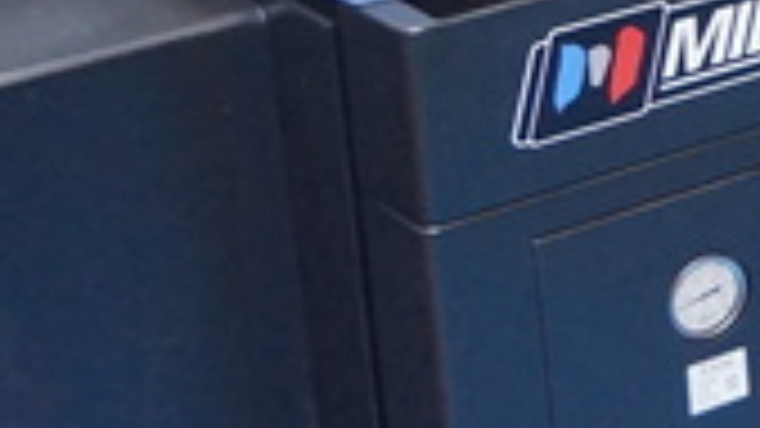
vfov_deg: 8.2
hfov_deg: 13.4
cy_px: -419
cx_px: 1453
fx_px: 2825
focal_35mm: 140
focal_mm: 21
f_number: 4
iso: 2500
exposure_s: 1/160
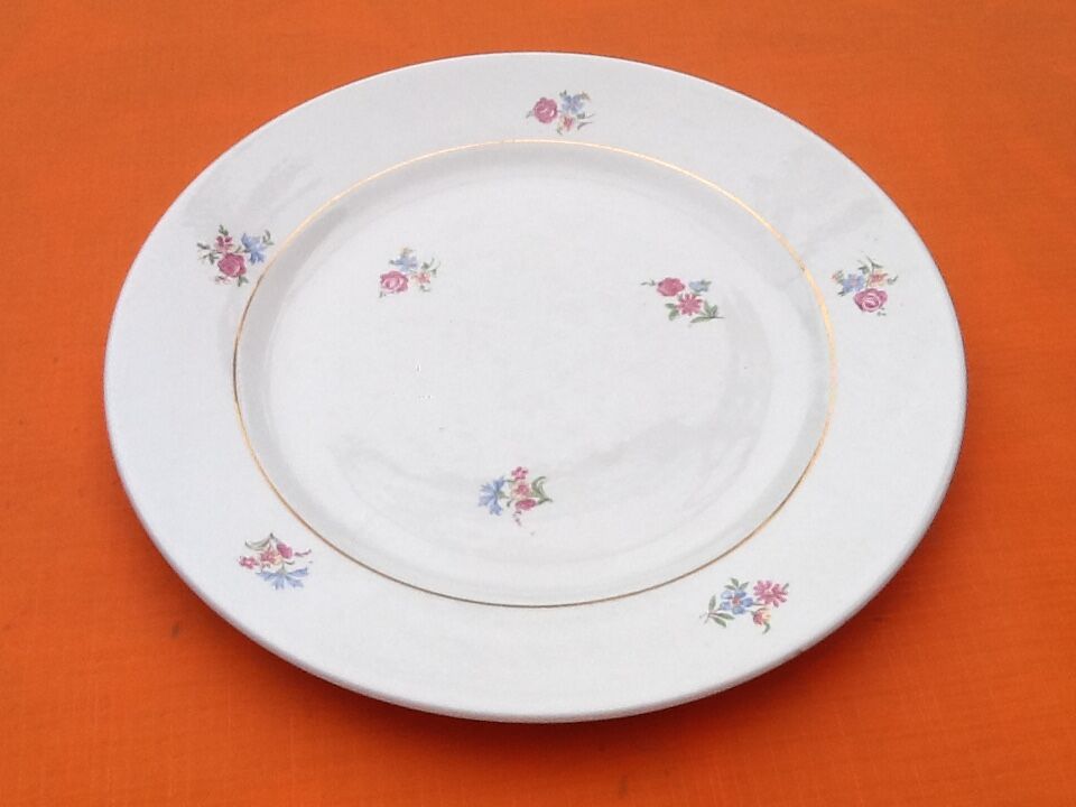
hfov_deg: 42.9
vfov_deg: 32.9
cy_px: 404
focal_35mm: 44
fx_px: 1368
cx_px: 538
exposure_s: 1/469
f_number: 2.4
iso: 40
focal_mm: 2.03
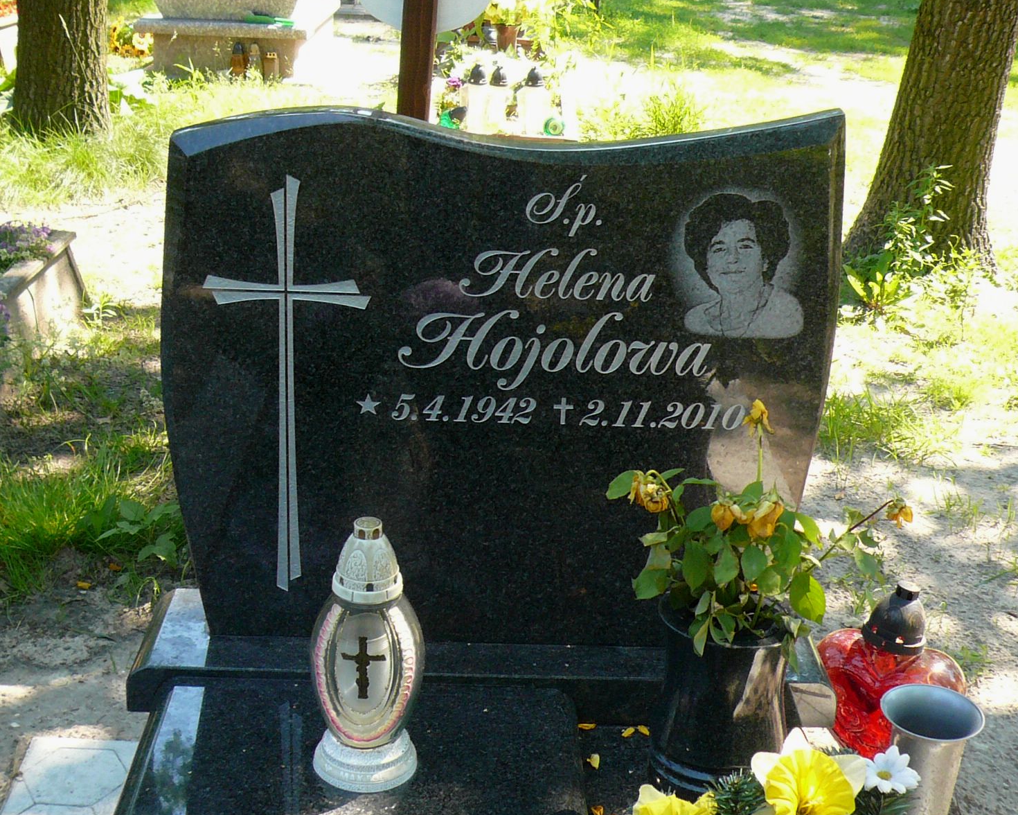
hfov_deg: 36.6
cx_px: 542
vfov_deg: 29.7
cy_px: 401
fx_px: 1537
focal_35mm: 51
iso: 100
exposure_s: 1/160
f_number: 2.9
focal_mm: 5.2
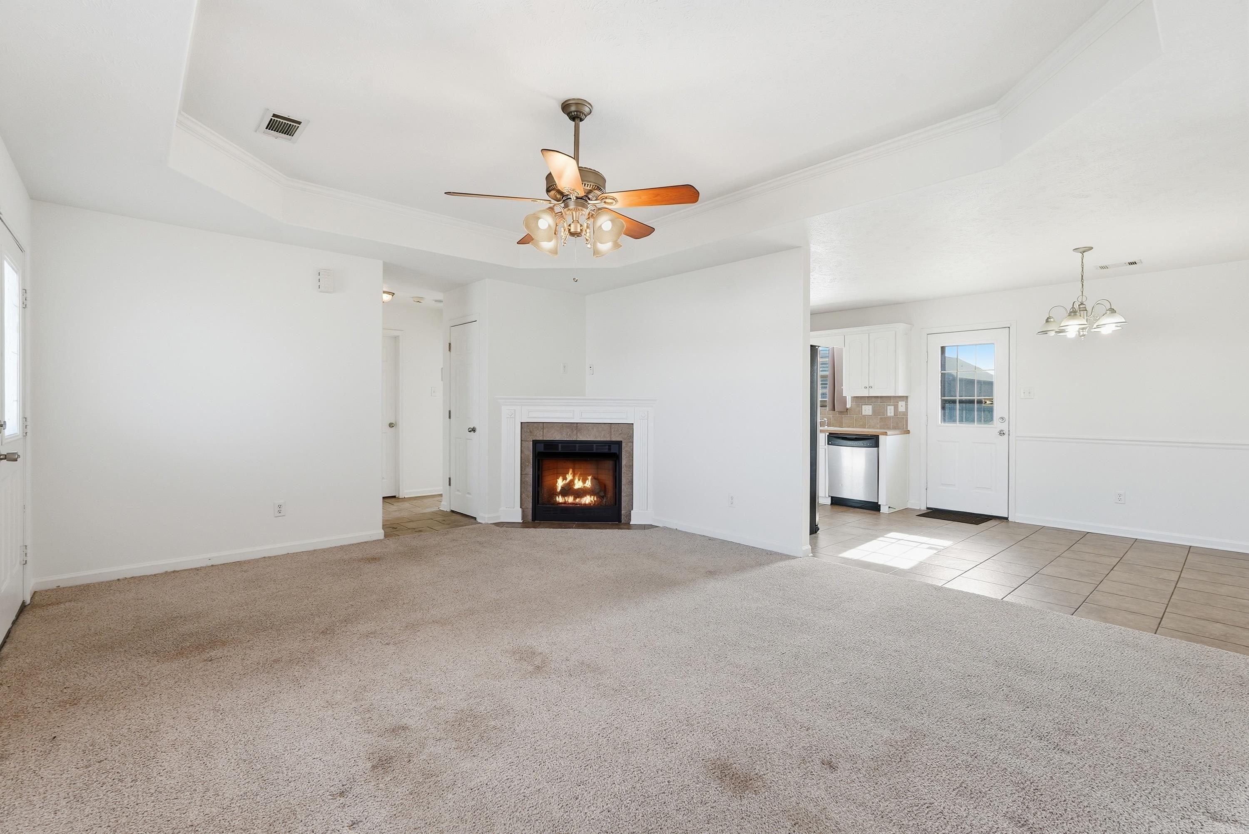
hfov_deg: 96.7
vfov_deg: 73.8
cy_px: 417
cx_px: 624
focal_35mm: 16
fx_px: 555
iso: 250
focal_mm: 16
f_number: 9
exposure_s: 1/60
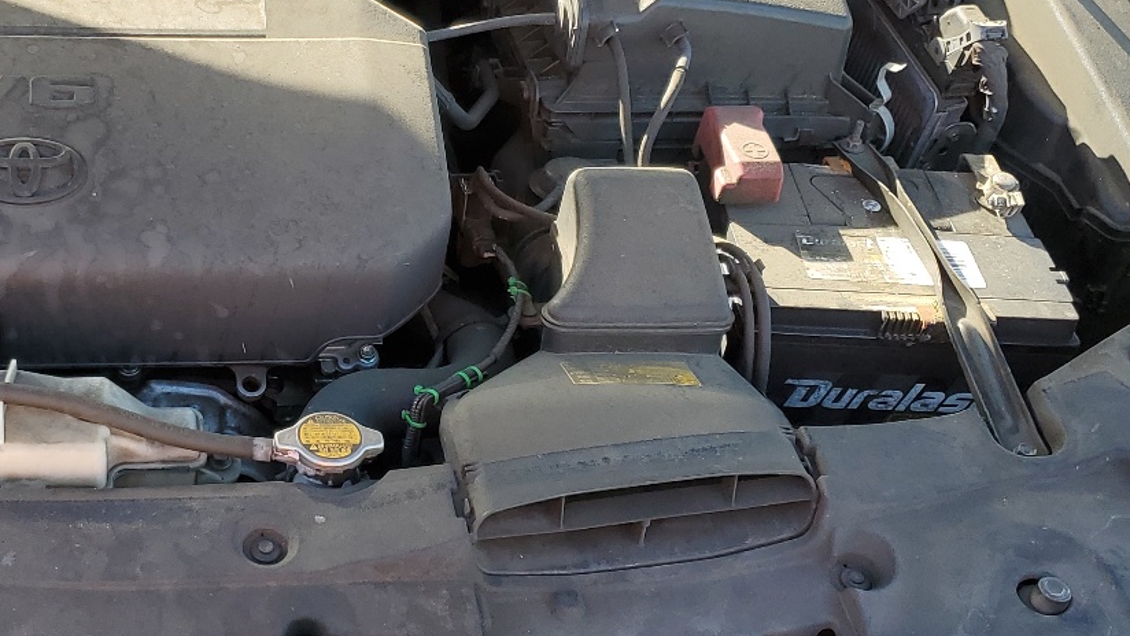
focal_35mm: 55
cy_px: 282
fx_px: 1648
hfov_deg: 37.0
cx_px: 285
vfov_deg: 21.8
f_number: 1.5
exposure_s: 1/385
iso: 50
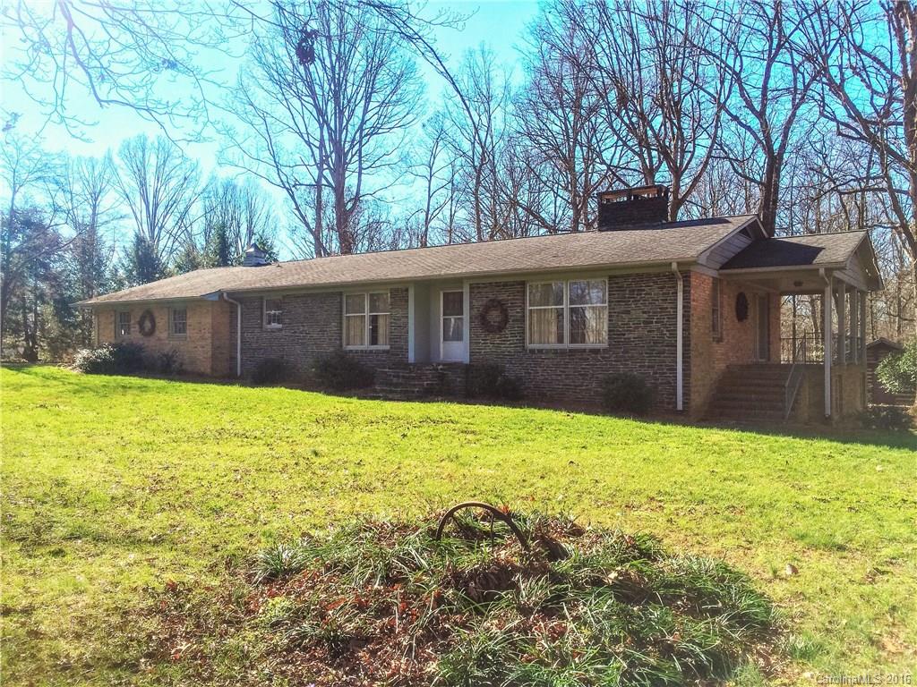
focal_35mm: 29
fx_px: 768
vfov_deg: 48.2
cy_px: 344
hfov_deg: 61.7
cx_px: 458
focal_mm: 4.15
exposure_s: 1/977
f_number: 2.2
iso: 32
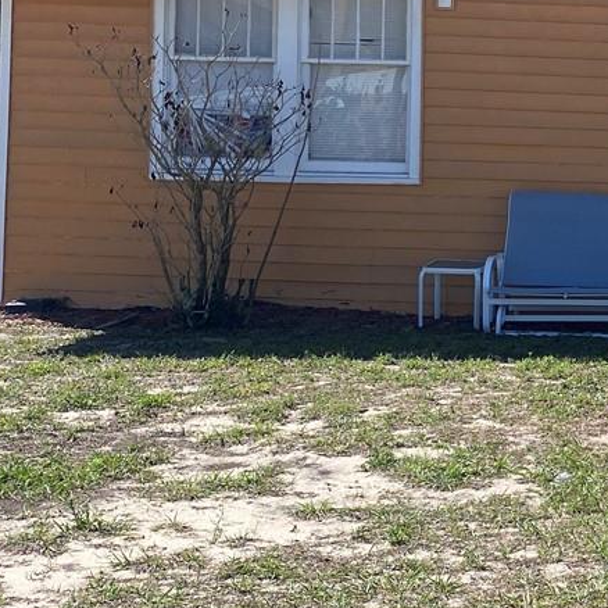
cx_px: 805
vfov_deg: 20.5
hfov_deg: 19.0
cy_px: 144
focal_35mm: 84
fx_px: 1669
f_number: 1.8
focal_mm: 4.25
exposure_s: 1/2571
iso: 32
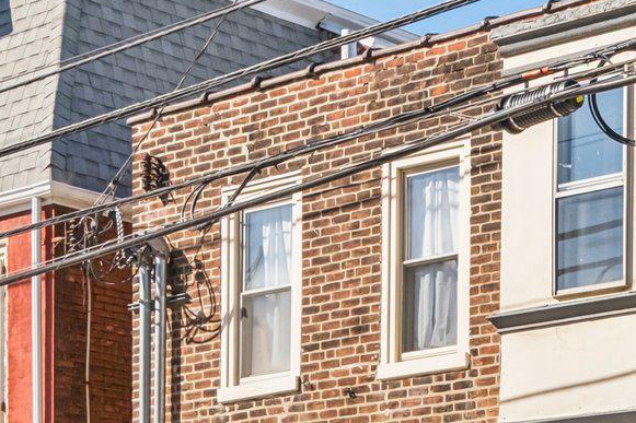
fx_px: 2243
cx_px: 789
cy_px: 486
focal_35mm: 127
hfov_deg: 15.5
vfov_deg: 10.6
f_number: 8
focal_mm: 24
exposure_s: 1/680
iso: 250
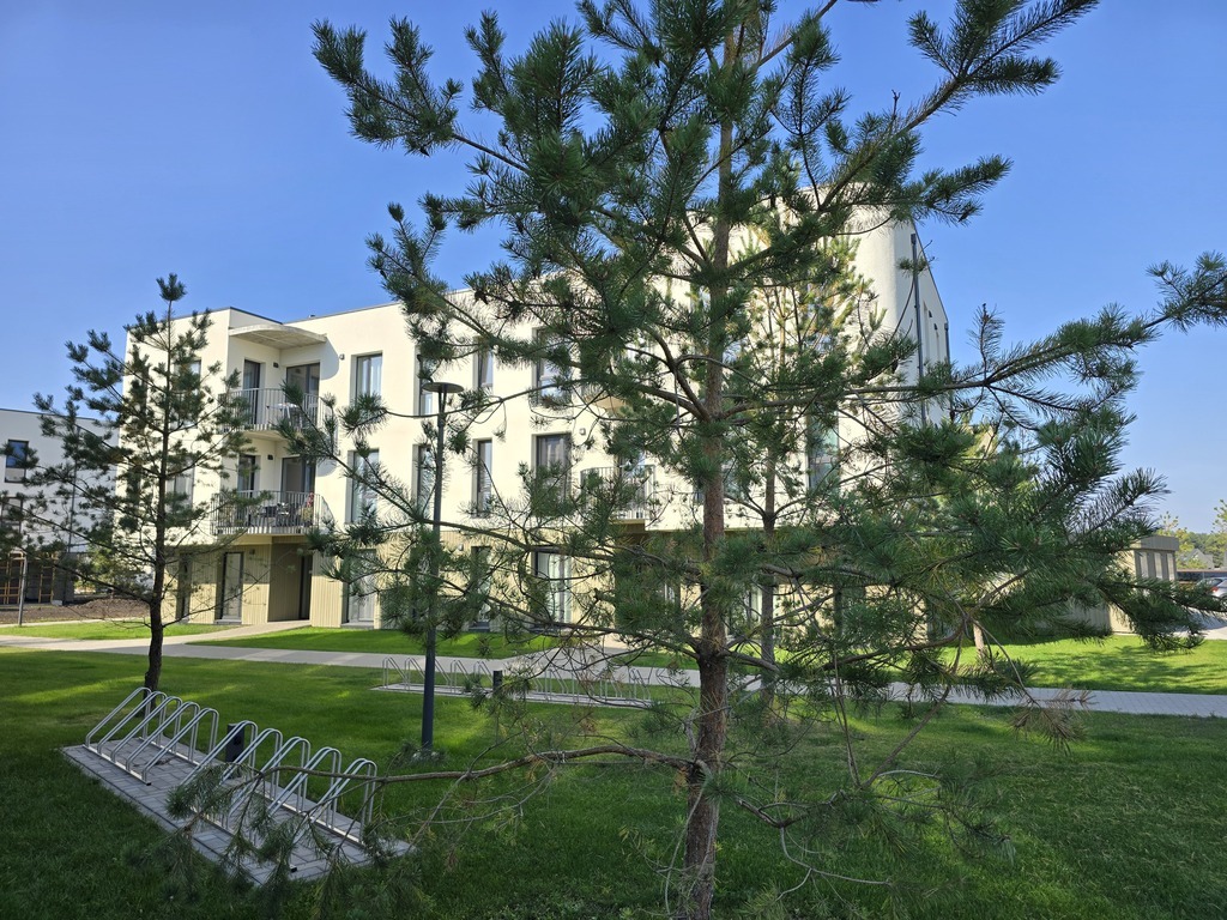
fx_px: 815
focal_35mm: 23
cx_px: 614
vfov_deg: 58.9
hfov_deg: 73.9
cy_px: 460
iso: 12
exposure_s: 1/548
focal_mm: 6.3
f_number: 1.7
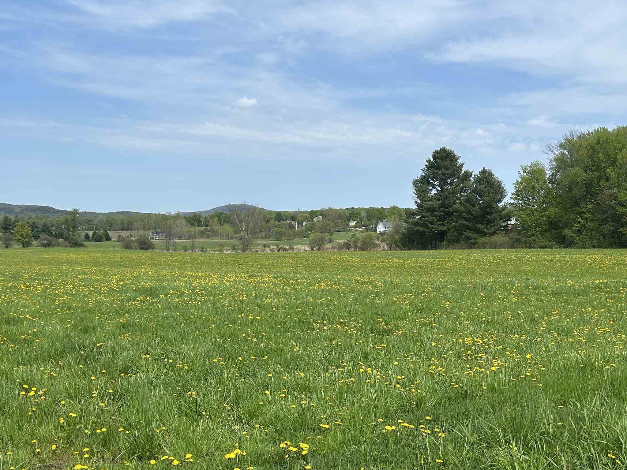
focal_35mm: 39
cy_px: 288
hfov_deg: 47.9
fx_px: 706
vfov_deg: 36.6
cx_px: 321
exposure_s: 1/4831
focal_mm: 5.7
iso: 50
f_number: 1.5
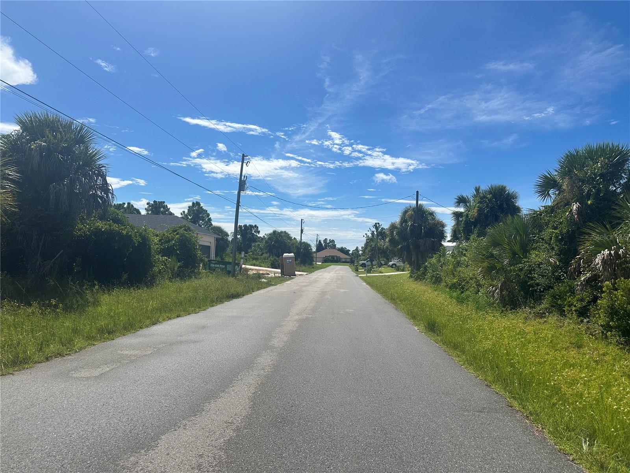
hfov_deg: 71.6
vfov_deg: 56.8
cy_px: 236
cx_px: 315
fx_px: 437
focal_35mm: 24
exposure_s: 1/7042
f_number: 1.78
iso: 80
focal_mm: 6.86
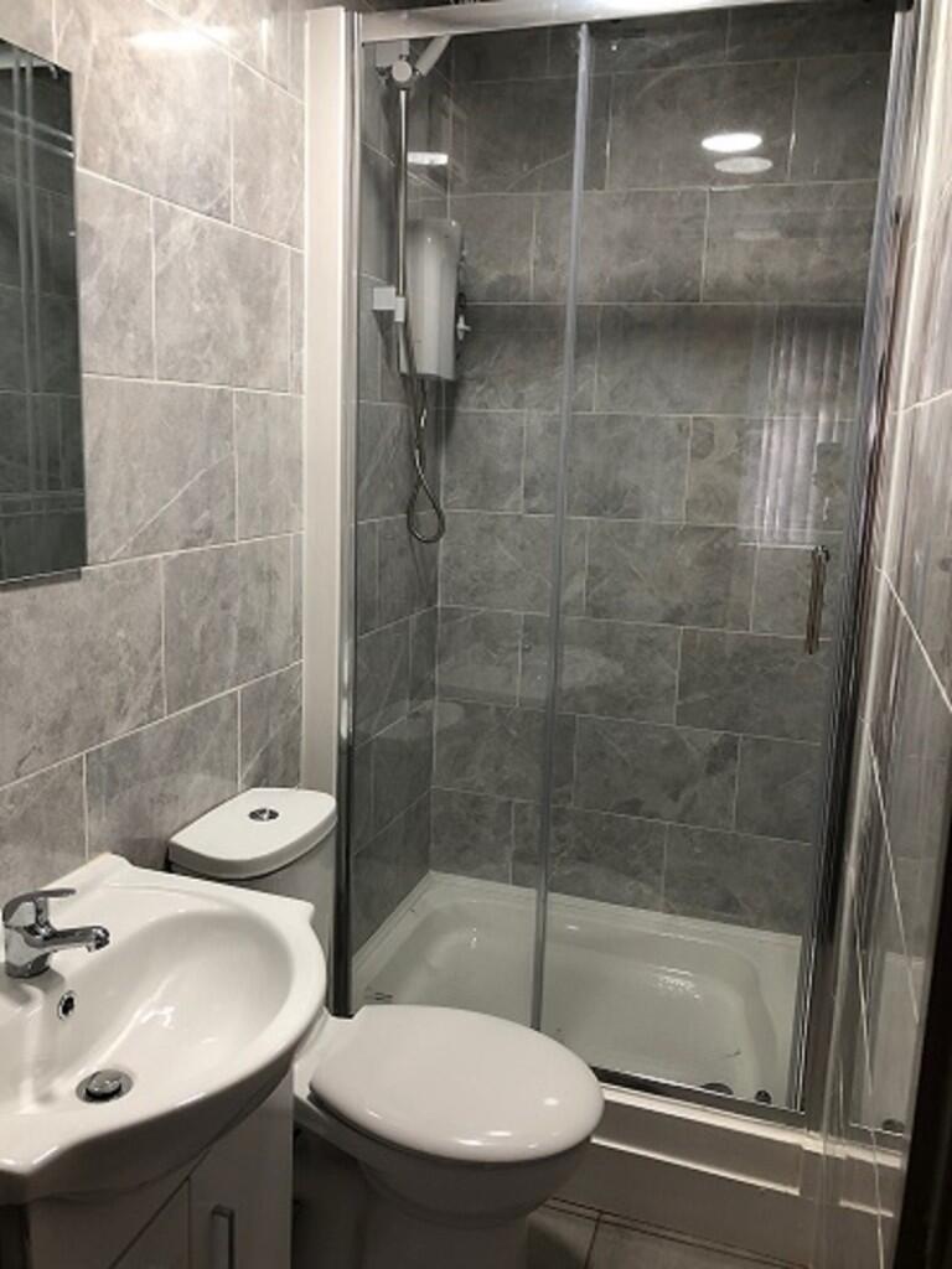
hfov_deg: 49.7
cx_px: 476
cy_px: 634
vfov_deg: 63.4
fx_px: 1027
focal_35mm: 28
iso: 32
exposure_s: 1/25
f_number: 1.8
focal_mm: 3.99
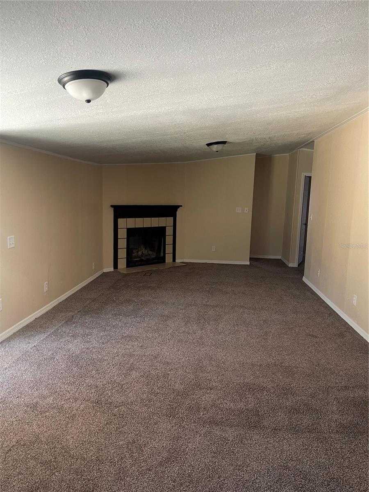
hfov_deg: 54.9
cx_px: 184
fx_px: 355
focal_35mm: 25
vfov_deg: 69.4
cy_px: 246
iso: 125
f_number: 1.6
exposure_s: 1/63
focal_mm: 5.1
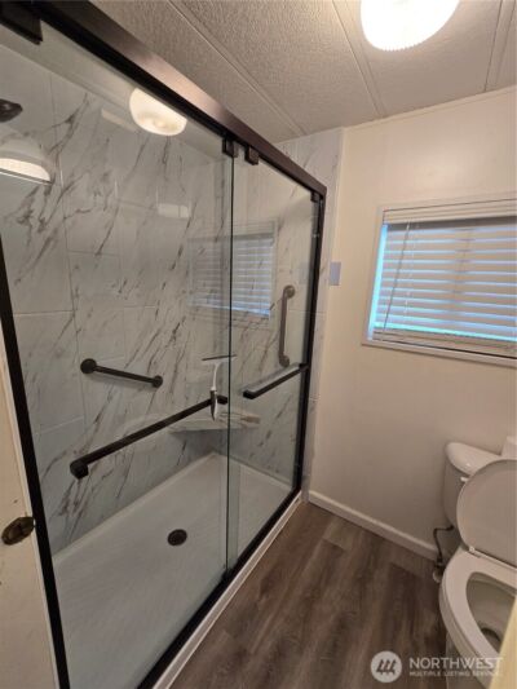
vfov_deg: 106.2
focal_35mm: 13
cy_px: 344
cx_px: 258
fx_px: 259
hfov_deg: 89.9
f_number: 2.2
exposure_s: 1/60
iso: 160
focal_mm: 2.2
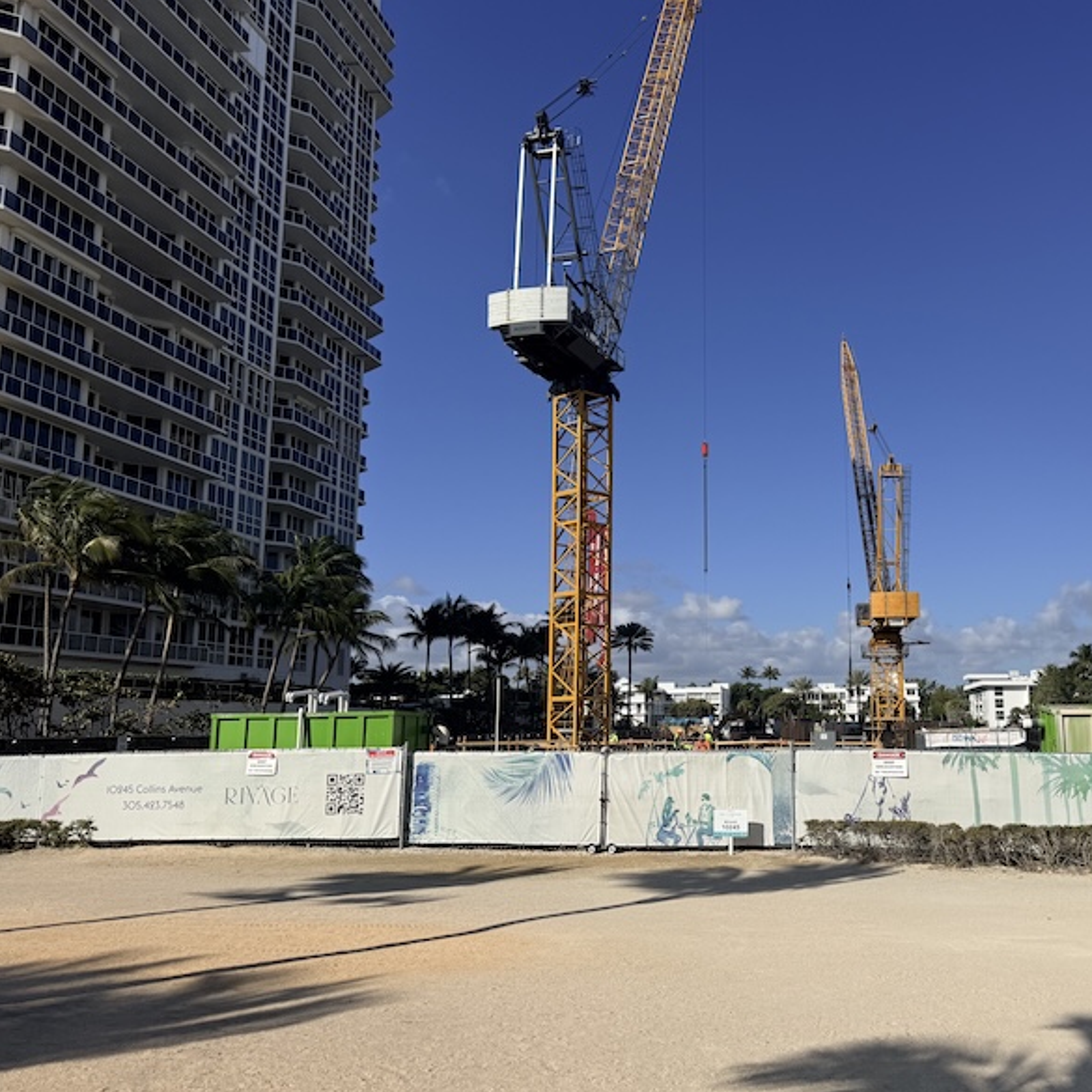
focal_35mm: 29
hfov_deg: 54.3
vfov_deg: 55.6
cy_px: 558
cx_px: 743
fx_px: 1035
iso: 80
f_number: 1.78
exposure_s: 1/11905
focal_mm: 6.76
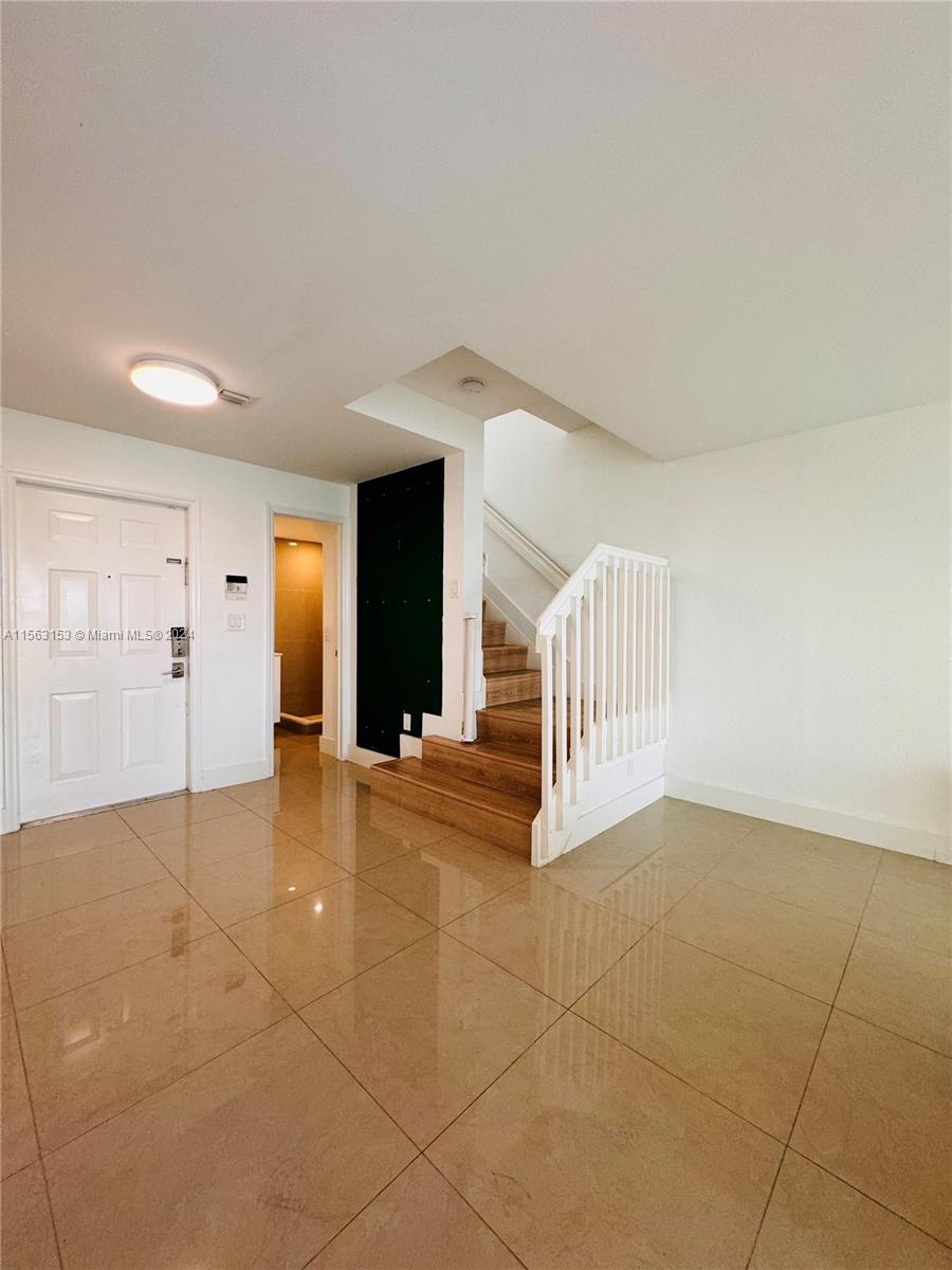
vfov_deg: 102.1
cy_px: 635
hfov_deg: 85.7
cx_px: 476
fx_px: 513
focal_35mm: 14
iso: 125
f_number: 2.2
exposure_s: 1/120
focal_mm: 2.22
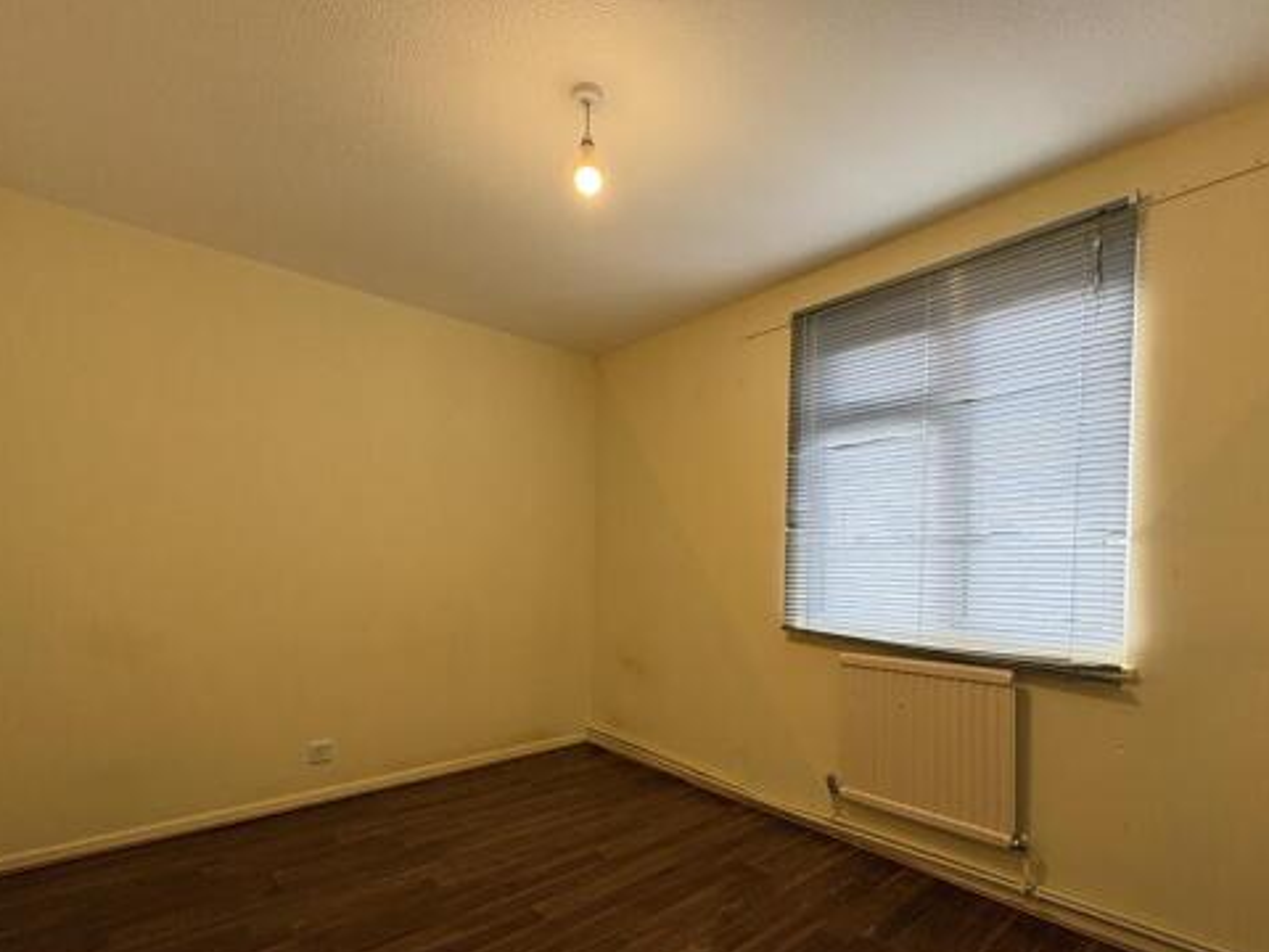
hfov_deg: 90.9
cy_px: 575
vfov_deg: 73.9
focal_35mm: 17
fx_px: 623
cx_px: 668
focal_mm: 2.22
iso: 160
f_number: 2.2
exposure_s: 1/50
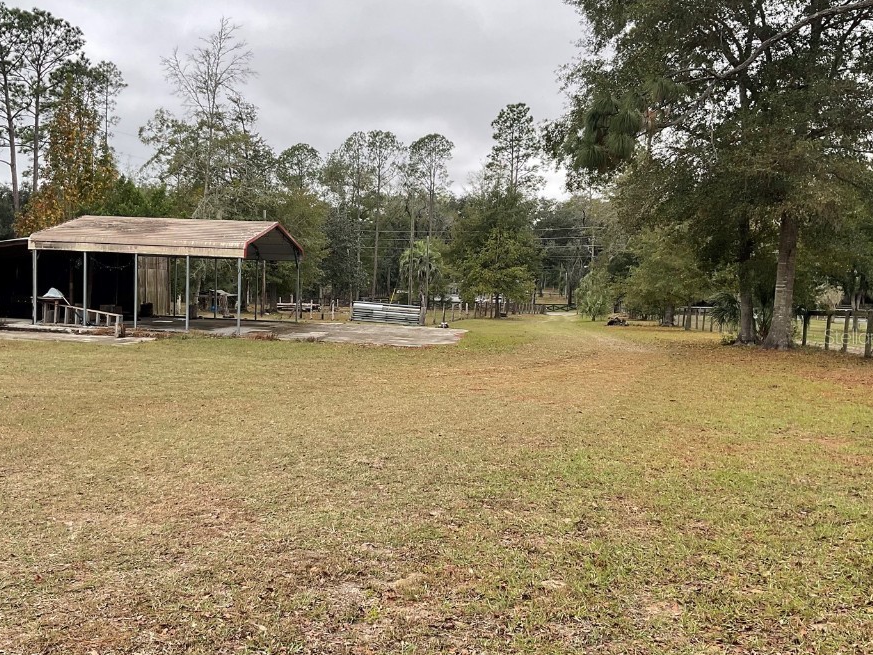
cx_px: 406
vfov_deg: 41.8
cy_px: 336
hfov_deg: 53.9
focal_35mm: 34
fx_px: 858
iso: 16
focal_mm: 3
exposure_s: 1/175
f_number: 1.8
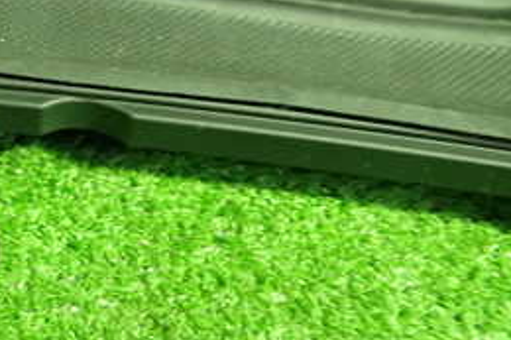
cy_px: 12
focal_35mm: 60
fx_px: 851
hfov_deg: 31.1
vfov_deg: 21.9
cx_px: 4
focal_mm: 4.5
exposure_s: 1/30
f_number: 2
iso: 500
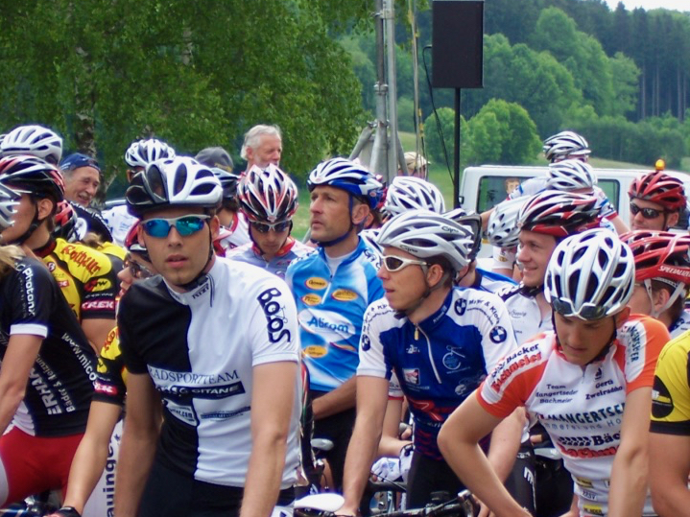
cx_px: 337
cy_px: 308
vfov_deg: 7.9
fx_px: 3747
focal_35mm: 188
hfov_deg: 10.5
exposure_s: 1/180
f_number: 4.8
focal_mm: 22
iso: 80
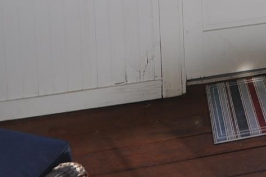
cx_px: 282
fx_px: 502
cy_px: -196
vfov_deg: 15.3
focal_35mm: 68
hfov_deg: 27.5
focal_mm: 10
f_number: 4.5
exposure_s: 1/200
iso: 200
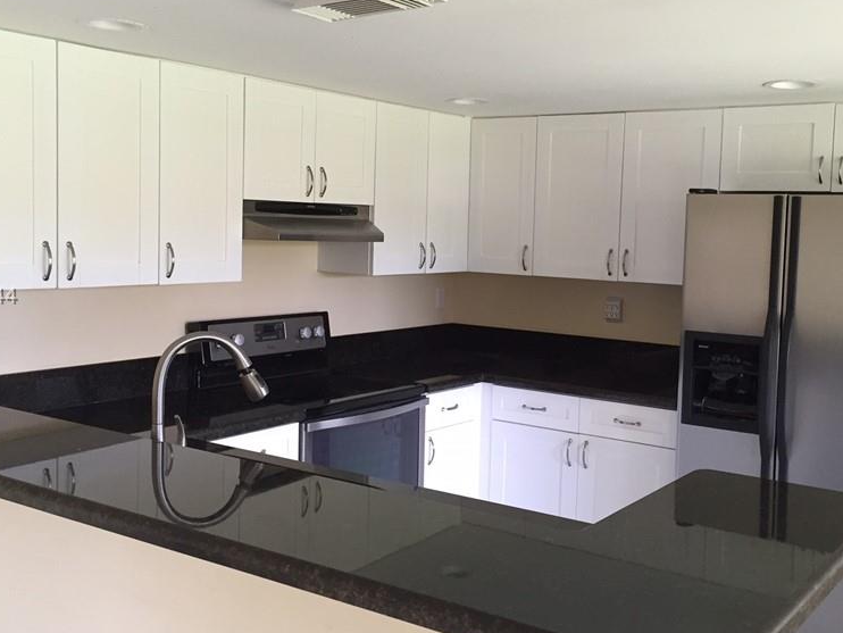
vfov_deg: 36.0
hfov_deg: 46.7
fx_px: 974
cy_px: 297
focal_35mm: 40
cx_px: 481
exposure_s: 1/30
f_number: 2.2
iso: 50
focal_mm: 4.15
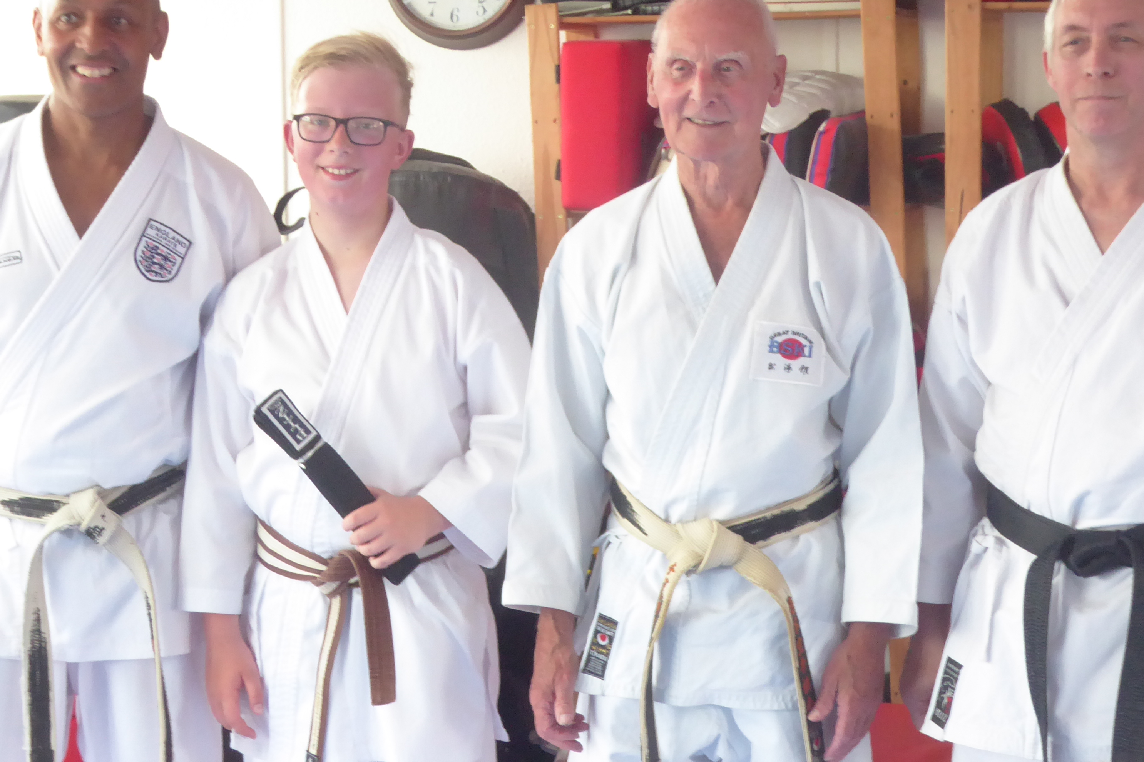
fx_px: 2891
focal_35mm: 91
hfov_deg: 22.4
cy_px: 385
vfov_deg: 15.0
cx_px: 553
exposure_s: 1/50
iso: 400
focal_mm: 10.9
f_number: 4.3
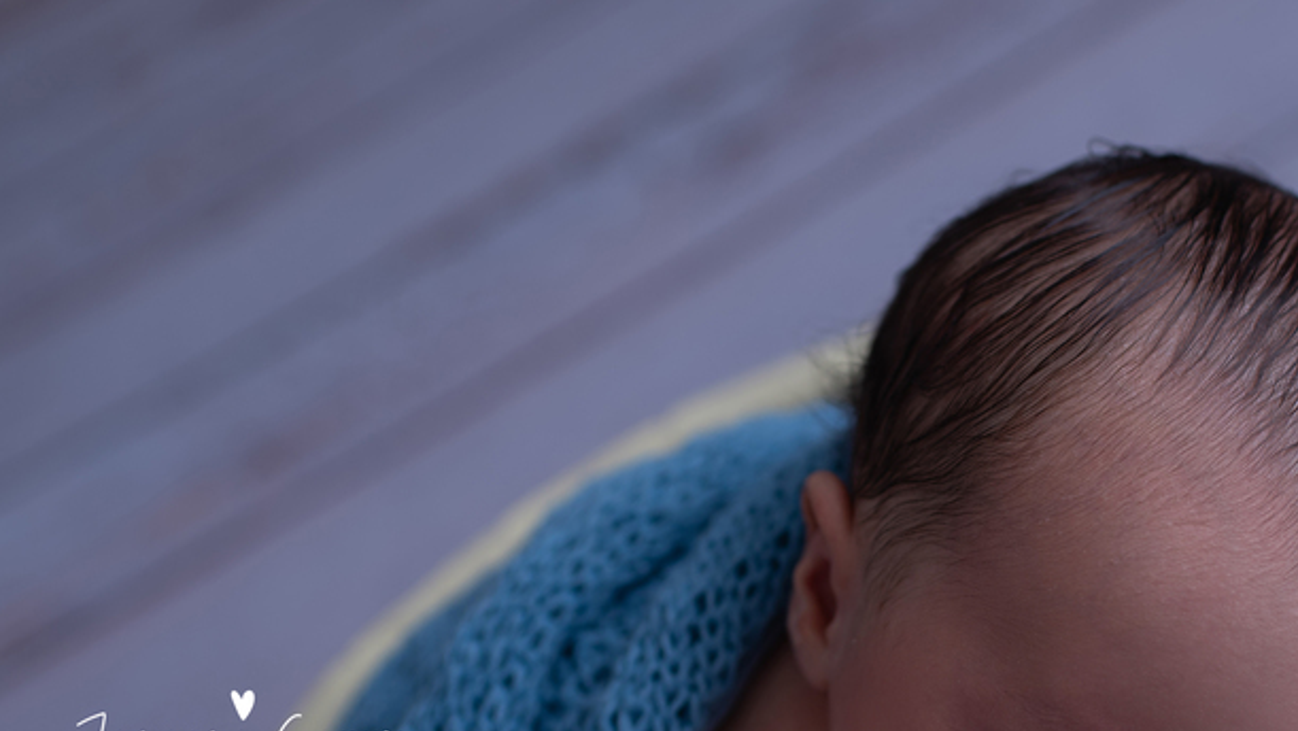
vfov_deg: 16.6
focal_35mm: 72
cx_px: 926
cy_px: 583
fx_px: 2479
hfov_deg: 29.0
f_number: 2.8
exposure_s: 1/200
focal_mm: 35
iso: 50
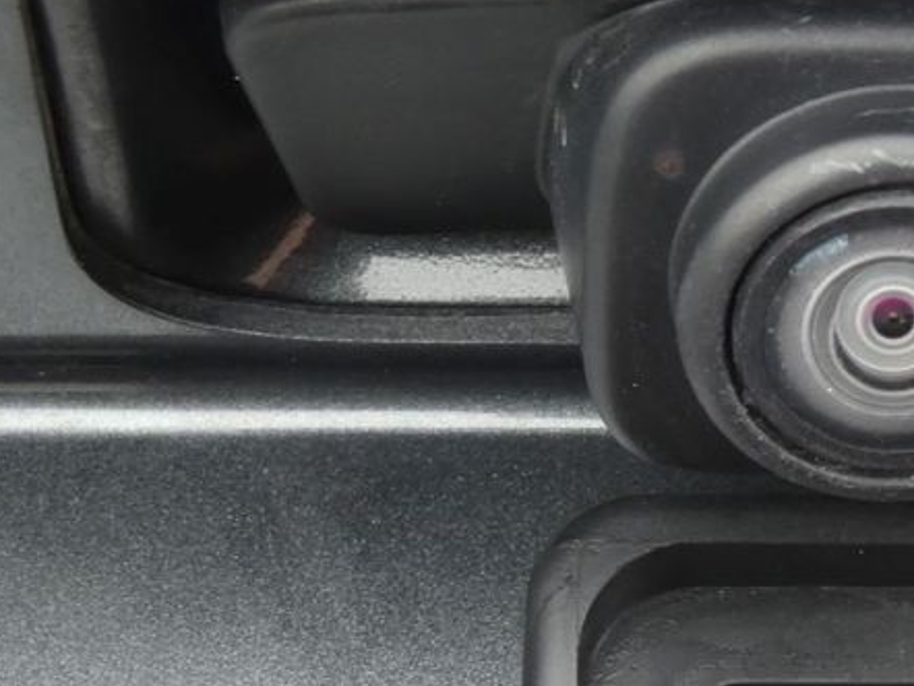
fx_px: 2325
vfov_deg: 16.8
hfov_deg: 21.6
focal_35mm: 88
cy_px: 372
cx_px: 864
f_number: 5.6
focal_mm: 6.8
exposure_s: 1/80
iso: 320
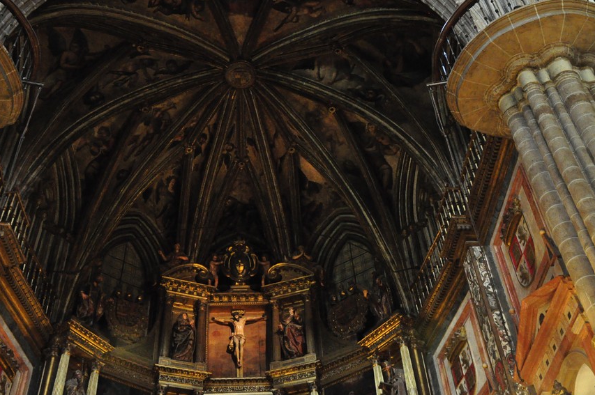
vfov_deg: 27.7
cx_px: 315
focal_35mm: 49
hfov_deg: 40.7
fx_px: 802
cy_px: 170
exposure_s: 1/30
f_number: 3.8
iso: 3200
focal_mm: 27
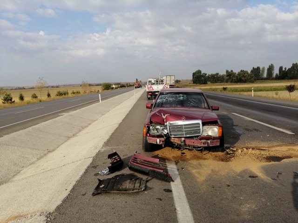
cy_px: 112
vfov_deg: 51.4
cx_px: 149
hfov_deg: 65.3
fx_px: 232
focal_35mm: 27
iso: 50
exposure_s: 1/1140
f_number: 1.8
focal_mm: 3.95
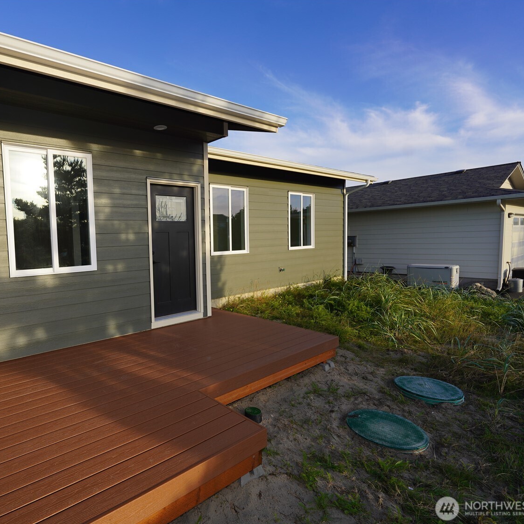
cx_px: 153
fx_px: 308
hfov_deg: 76.7
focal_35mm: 18
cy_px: 262
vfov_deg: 80.7
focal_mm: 14
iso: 100
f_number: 5
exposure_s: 1/400
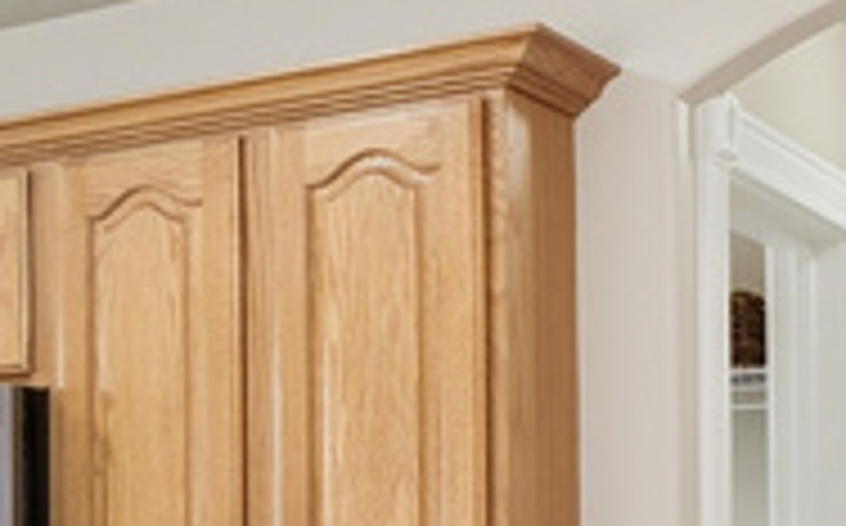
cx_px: -729
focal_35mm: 89
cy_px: 674
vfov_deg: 14.1
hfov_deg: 18.0
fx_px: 2050
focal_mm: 16
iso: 250
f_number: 9
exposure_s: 1/200
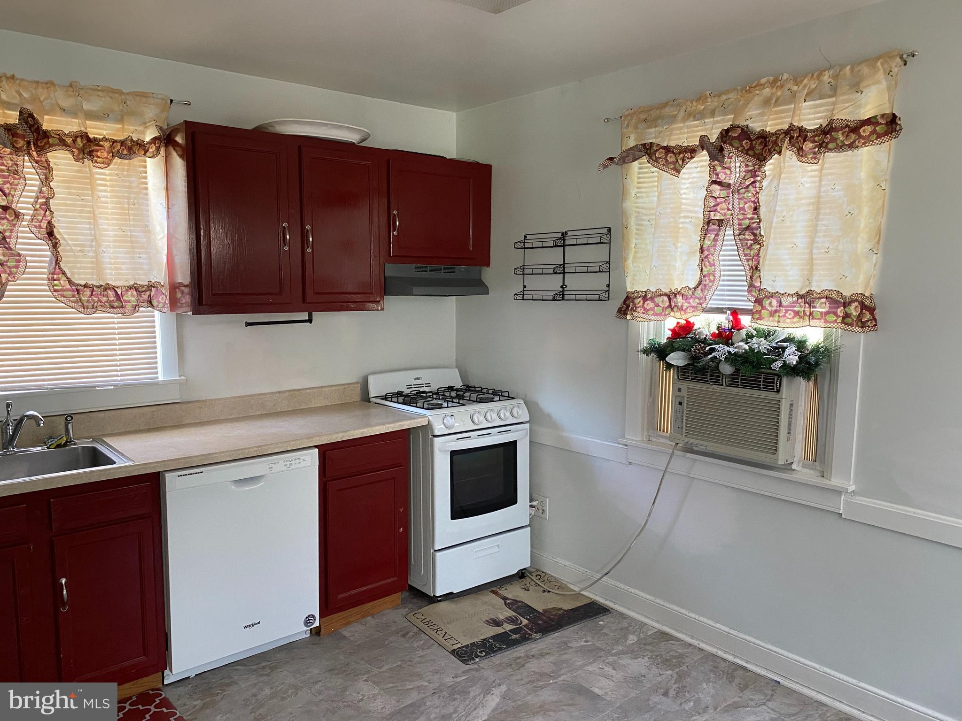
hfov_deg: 67.3
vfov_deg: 53.1
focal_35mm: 26
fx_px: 723
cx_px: 481
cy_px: 360
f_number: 1.8
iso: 320
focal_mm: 4.25
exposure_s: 1/60
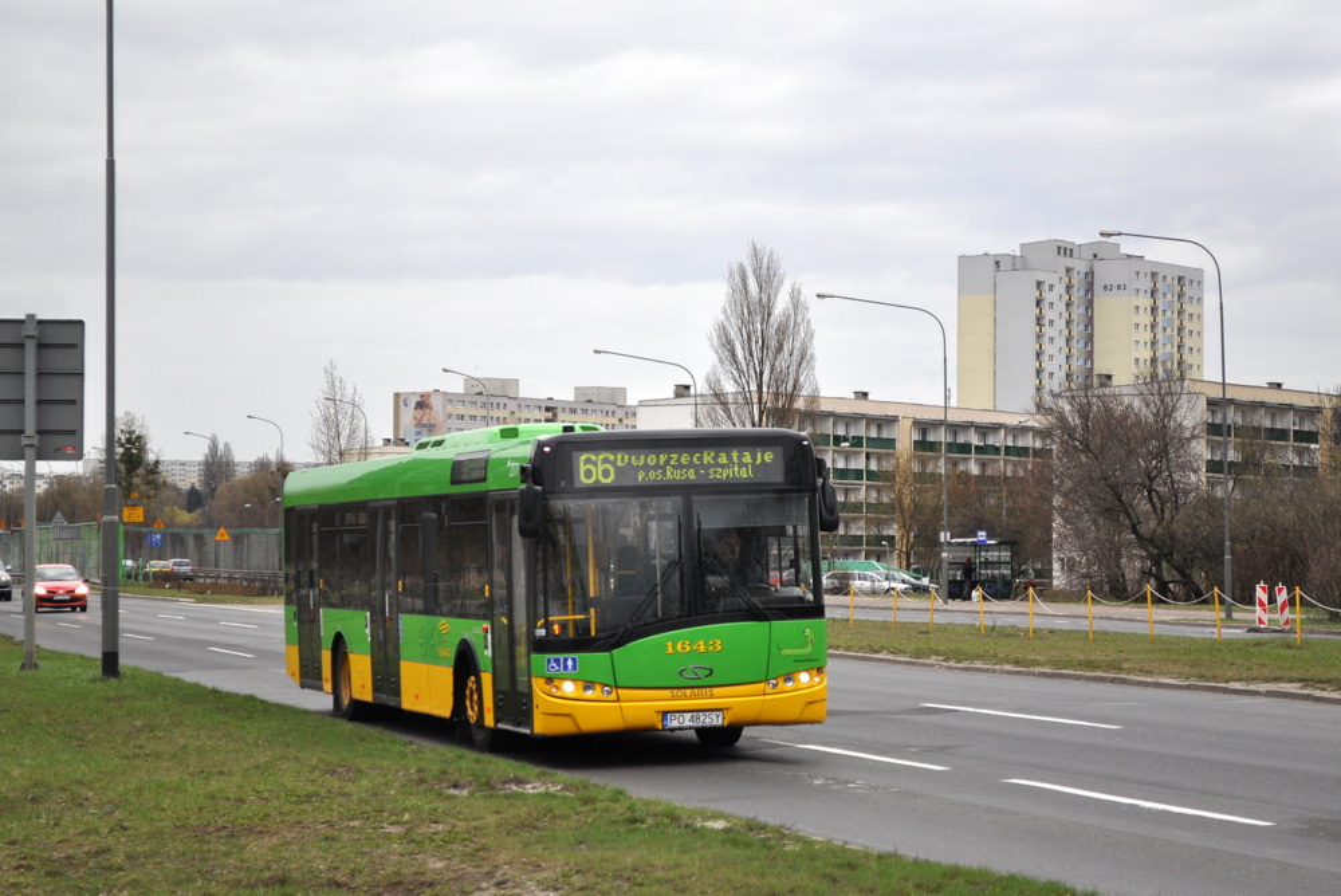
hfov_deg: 24.6
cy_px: 448
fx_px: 3075
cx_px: 670
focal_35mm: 82
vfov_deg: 16.6
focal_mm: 55
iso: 720
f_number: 5.6
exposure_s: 1/1000
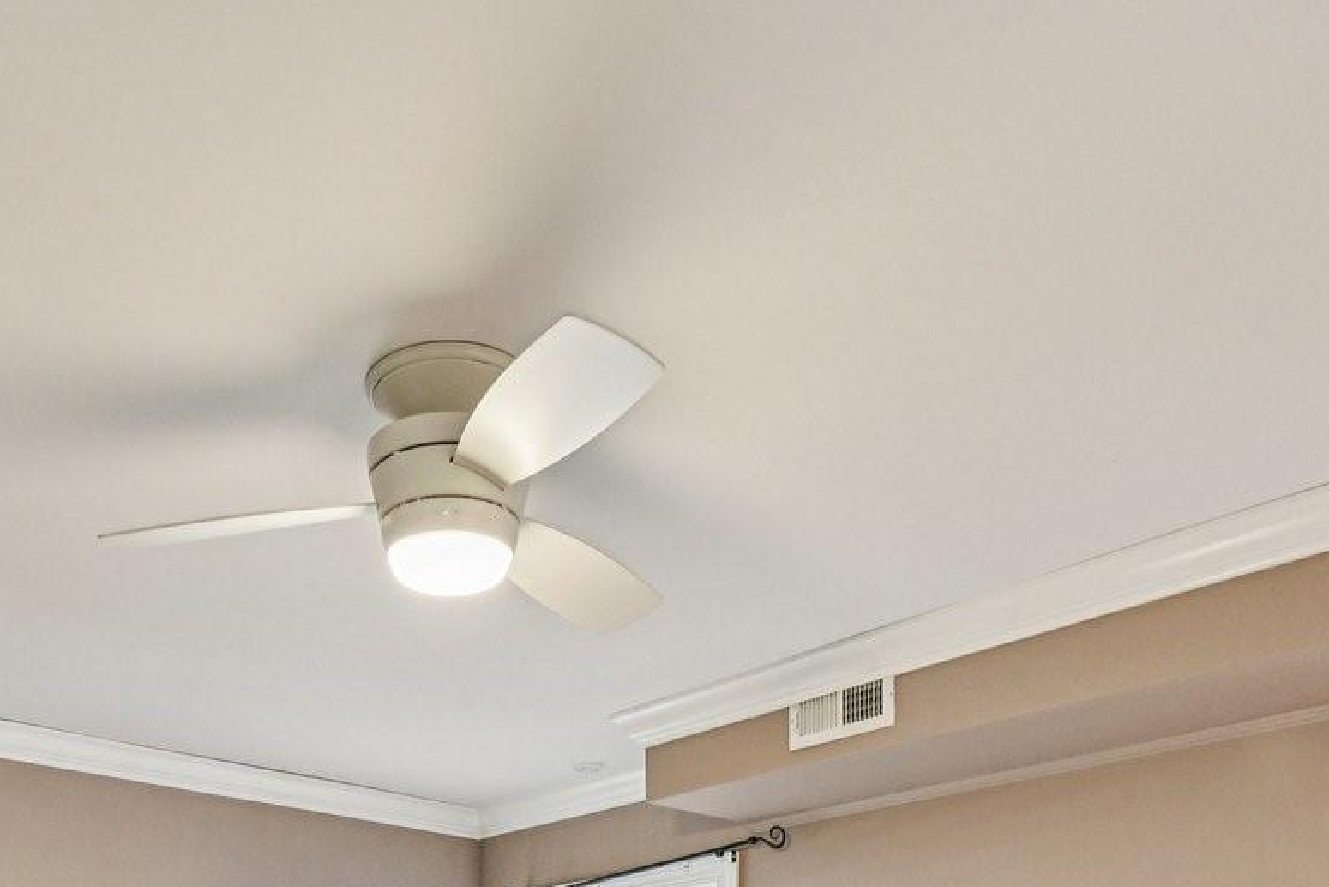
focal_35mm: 37
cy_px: 1142
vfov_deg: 29.3
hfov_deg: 51.2
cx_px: 477
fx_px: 1366
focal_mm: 14
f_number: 8
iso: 400
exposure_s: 1/5
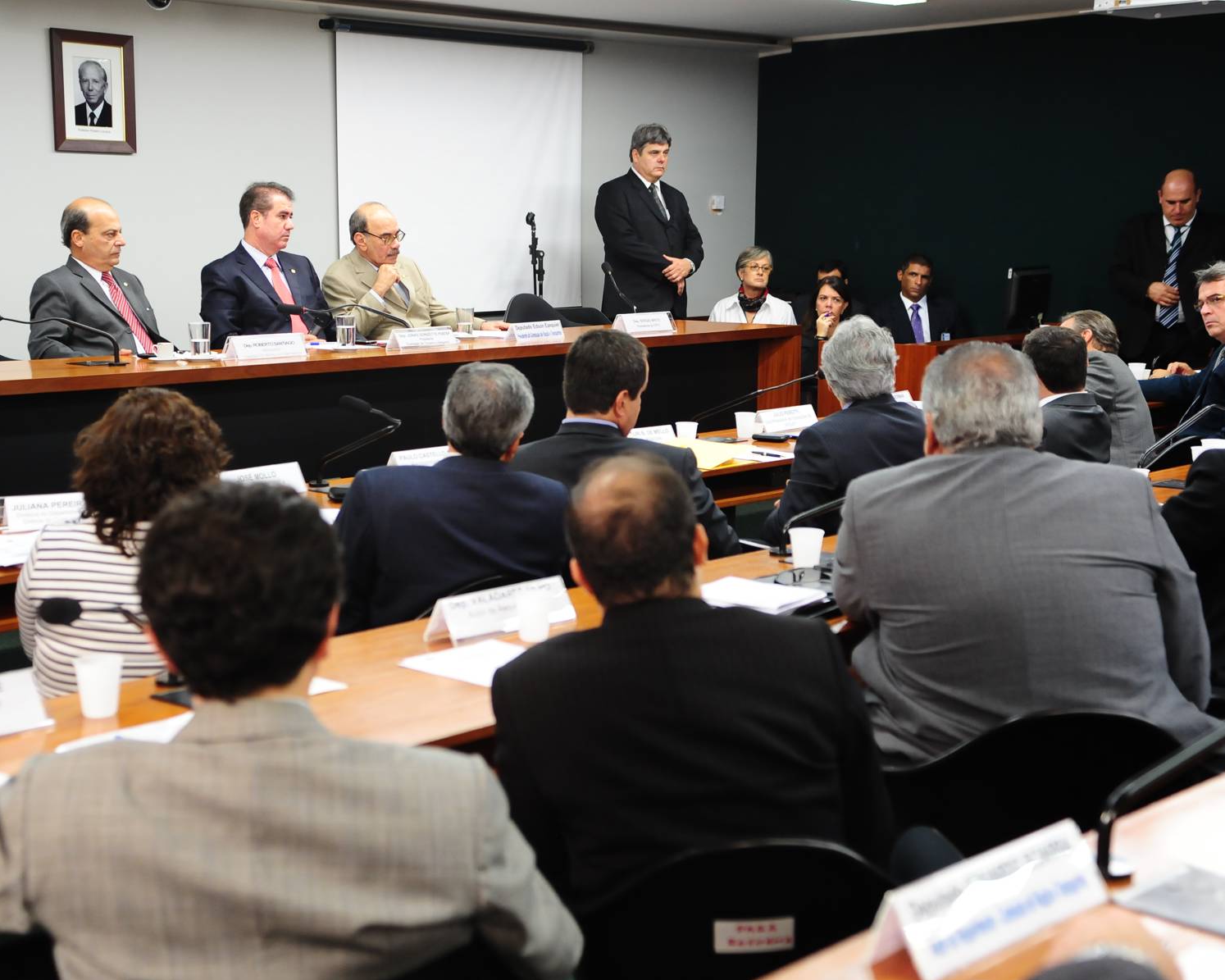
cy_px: 491
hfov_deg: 35.9
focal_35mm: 52
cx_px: 500
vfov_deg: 29.1
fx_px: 1885
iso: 2000
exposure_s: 1/125
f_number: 4
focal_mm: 46
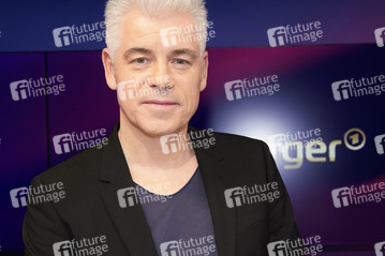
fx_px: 524
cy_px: 115
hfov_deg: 40.2
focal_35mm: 49
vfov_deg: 27.5
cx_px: 159
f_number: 5.6
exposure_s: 1/125
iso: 2000
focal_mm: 39
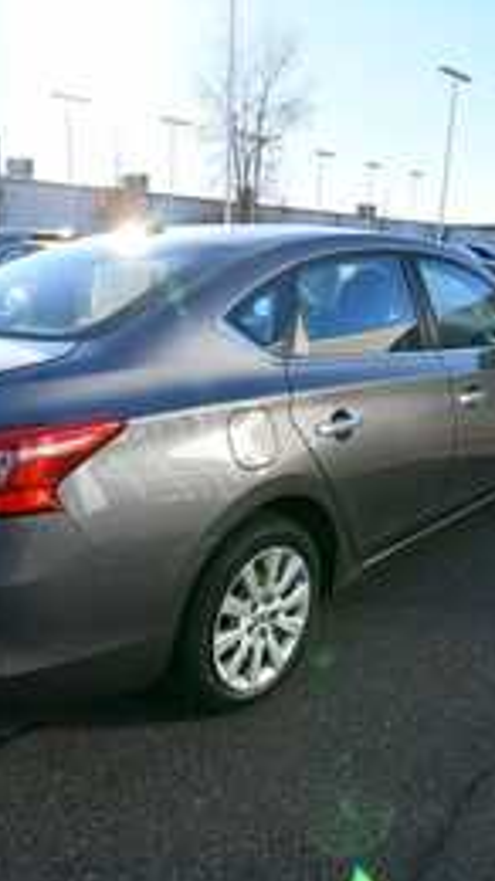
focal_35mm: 29
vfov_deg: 66.1
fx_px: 678
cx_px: 227
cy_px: 442
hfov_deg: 40.1
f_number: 8
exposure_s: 1/250
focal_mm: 12
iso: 200
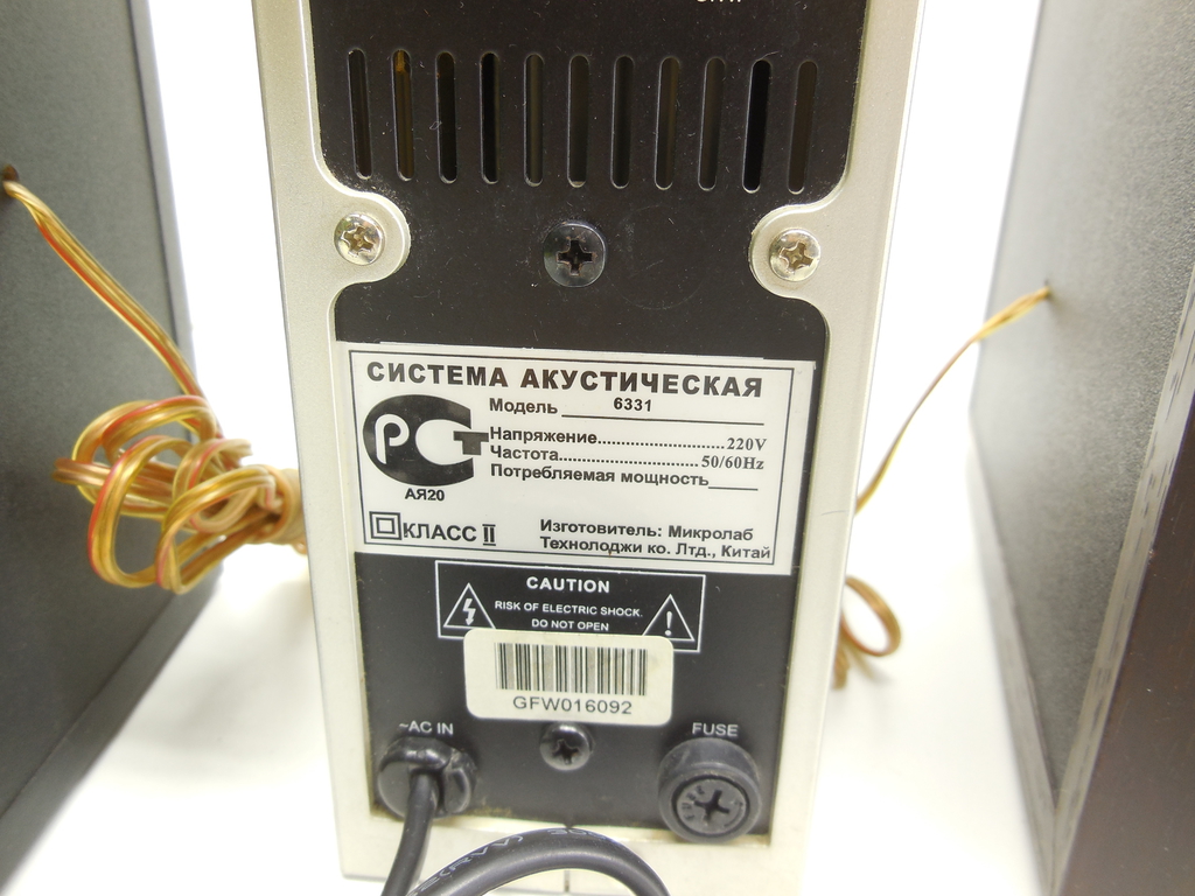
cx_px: 598
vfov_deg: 54.9
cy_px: 448
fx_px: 863
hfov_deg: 69.4
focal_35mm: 25
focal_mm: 4.5
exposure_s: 1/40
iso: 125
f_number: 3.1
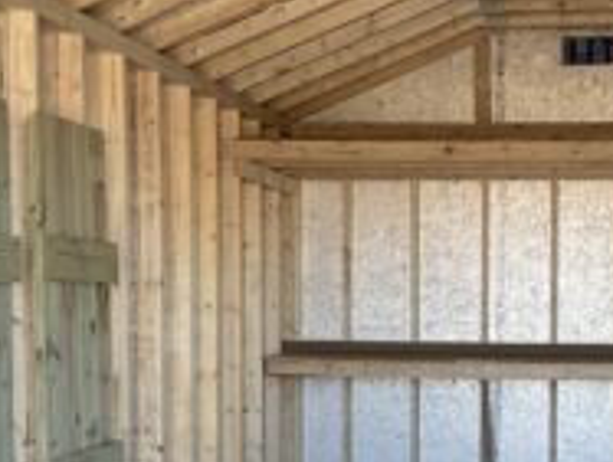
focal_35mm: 79
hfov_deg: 24.2
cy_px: 385
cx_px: 502
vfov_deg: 18.5
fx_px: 1402
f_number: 1.8
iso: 20
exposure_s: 1/120
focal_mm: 3
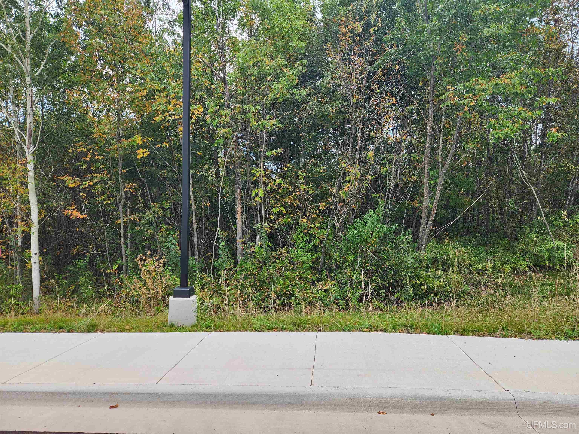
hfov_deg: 73.9
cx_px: 290
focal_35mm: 23
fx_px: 385
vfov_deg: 58.9
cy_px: 217
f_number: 1.8
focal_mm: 5.4
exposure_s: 1/186
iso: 20
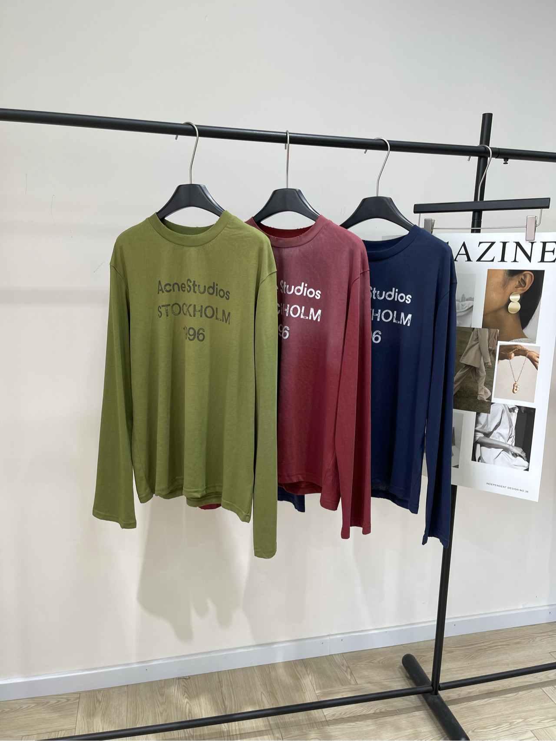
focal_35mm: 26
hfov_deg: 53.1
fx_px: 557
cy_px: 370
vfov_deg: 67.3
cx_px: 278
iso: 50
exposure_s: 1/121
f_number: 1.6
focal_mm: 5.1
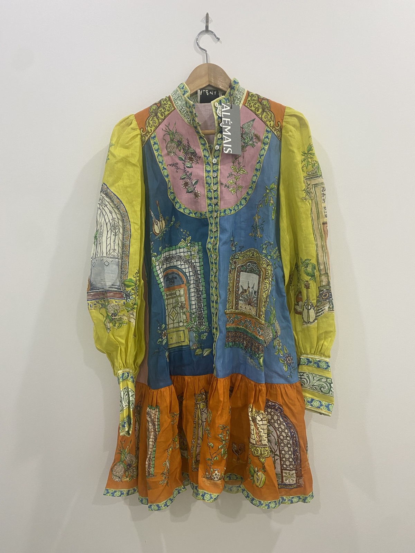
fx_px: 416
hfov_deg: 53.1
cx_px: 208
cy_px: 276
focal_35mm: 26
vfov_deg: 67.3
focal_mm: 4.25
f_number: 1.8
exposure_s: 1/50
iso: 80
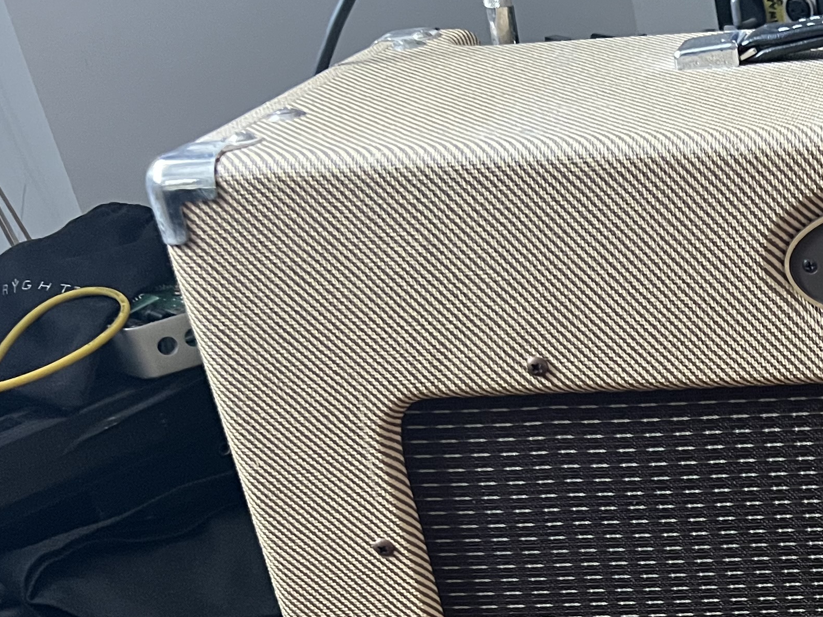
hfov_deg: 26.3
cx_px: 975
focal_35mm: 66
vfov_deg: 21.1
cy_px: 686
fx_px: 1569
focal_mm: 5.7
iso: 640
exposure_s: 1/40
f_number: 1.5
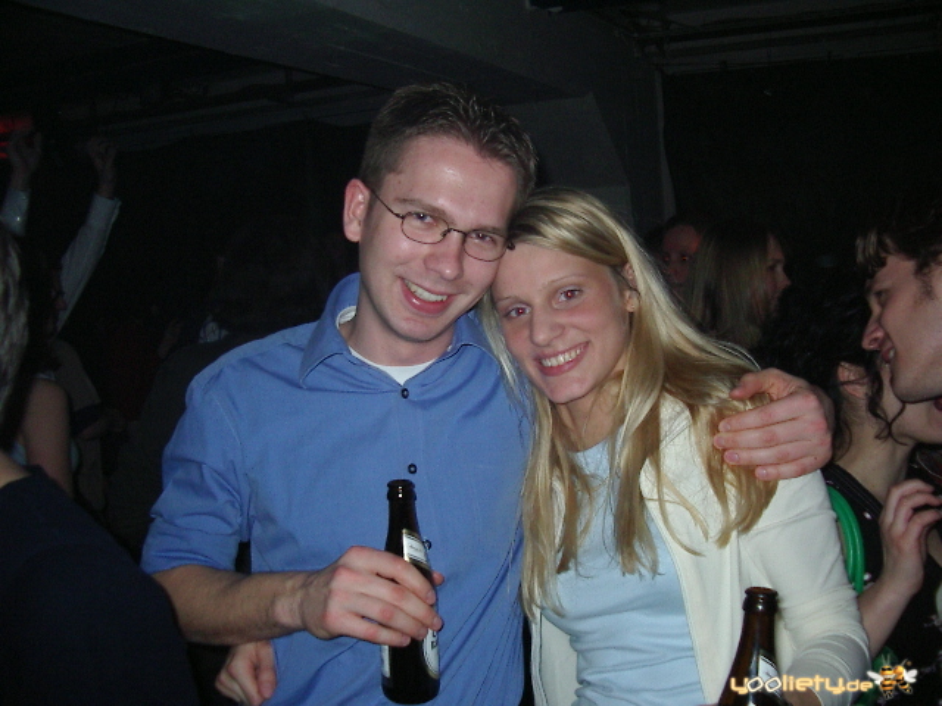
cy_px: 353
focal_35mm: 38
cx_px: 471
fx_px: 1034
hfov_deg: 49.0
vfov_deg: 37.7
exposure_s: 1/60
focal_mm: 5.8
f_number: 2.6
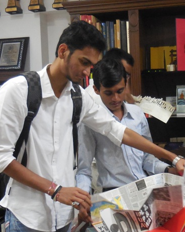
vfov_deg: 33.6
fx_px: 383
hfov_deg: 26.9
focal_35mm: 56
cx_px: 129
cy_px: 122
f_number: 3.7
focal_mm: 5.9
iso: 800
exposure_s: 1/20
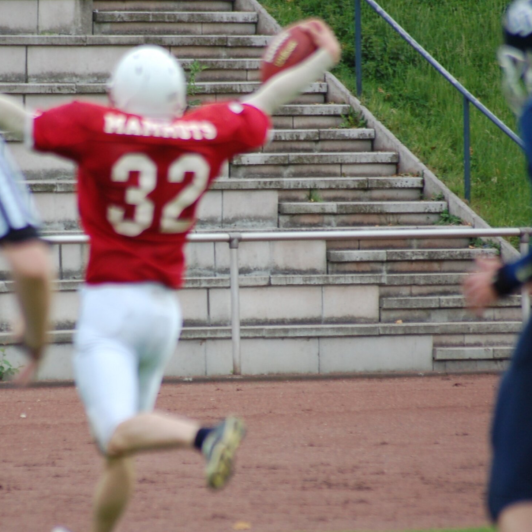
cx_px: 167
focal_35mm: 520
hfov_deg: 3.4
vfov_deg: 3.4
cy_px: 266
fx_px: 9042
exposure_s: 1/500
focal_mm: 270
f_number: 5.6
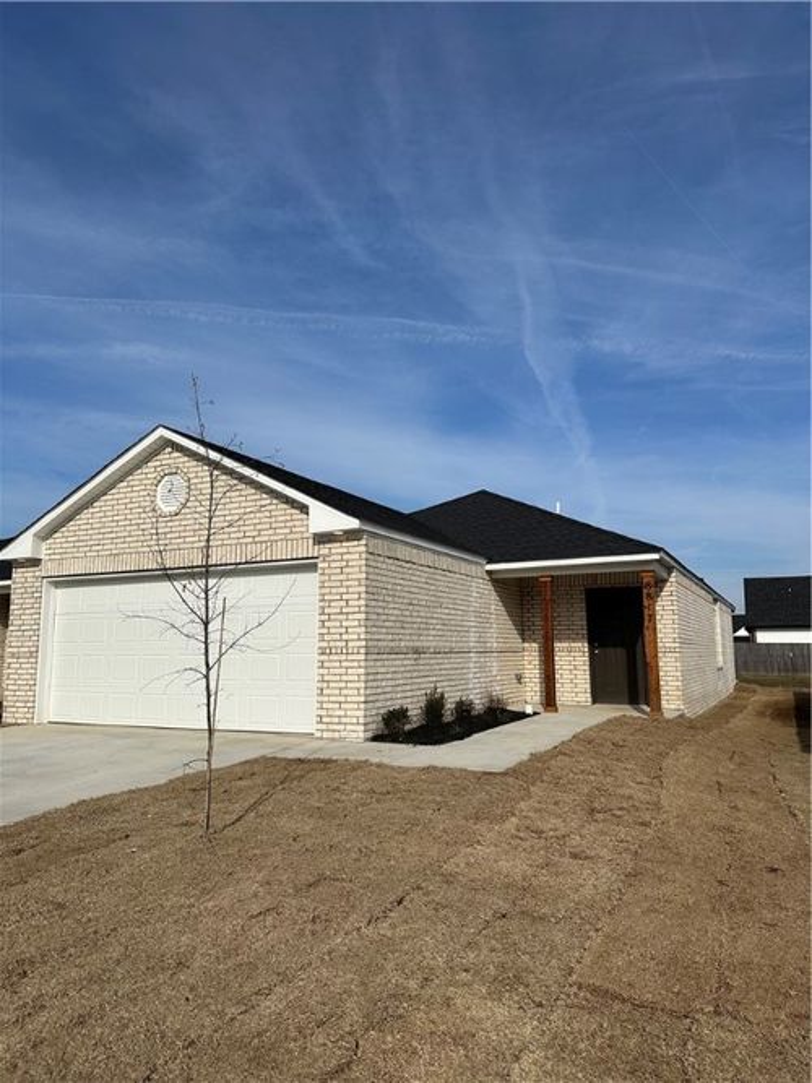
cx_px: 406
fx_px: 751
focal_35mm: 24
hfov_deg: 56.8
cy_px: 542
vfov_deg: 71.6
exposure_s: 1/8929
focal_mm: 6.86
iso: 80
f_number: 1.78
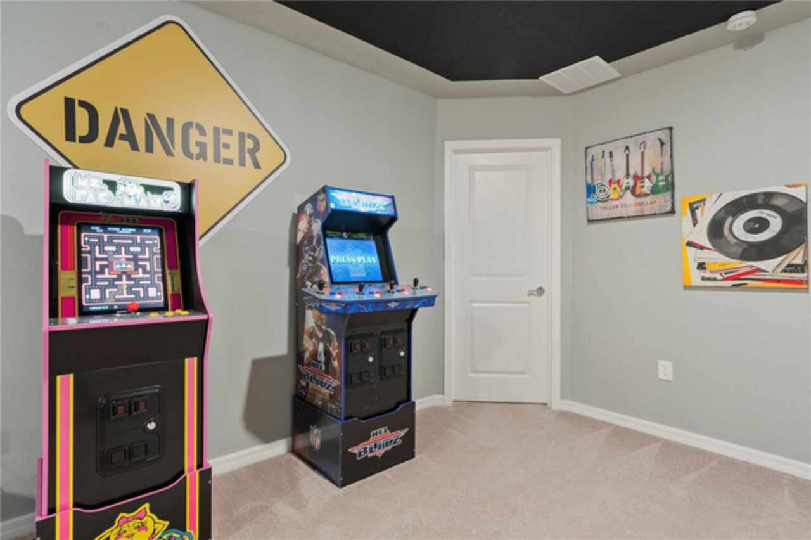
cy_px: 270
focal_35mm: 18
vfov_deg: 67.3
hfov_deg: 90.0
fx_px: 405
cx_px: 406
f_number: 8
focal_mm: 18
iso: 500
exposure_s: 2
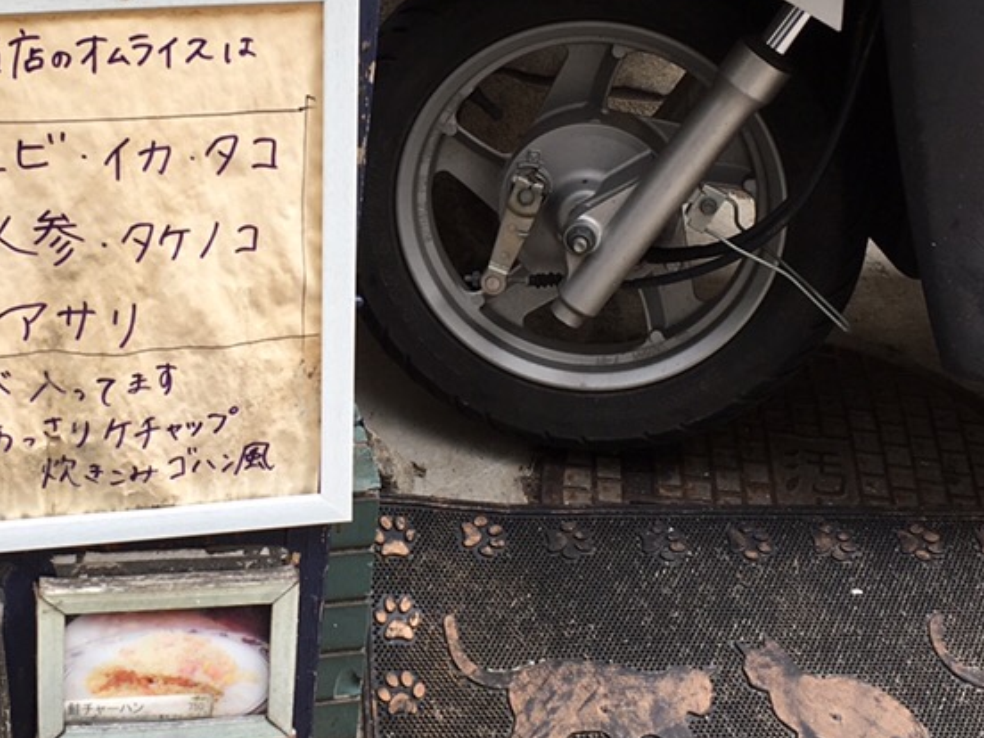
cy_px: 269
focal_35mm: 63
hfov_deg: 30.5
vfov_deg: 23.2
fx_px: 1791
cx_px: 342
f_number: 2.2
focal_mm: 4.15
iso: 25
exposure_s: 1/155
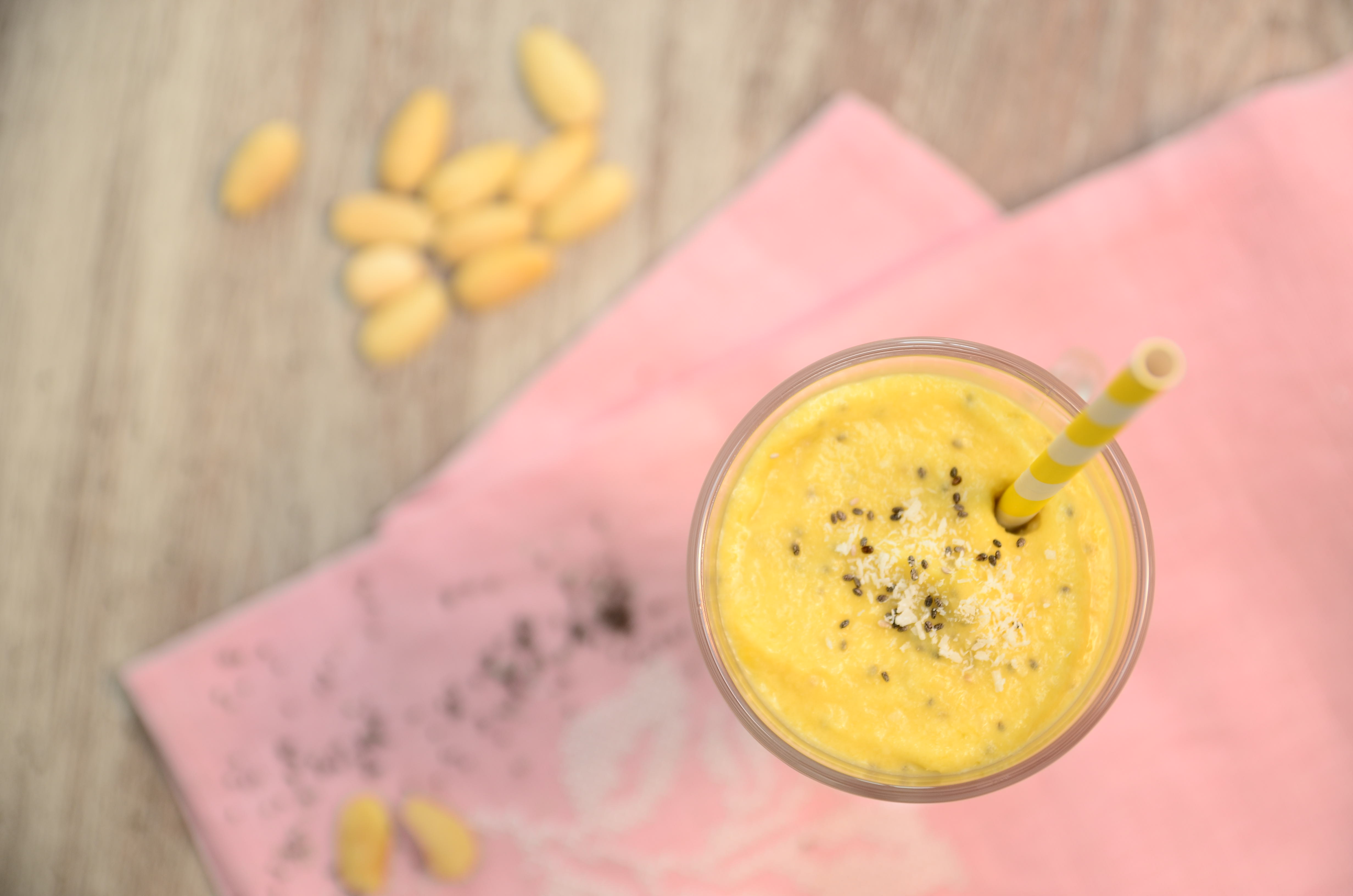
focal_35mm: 75
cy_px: 448
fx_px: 2813
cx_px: 676
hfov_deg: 27.0
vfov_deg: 18.1
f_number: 2.8
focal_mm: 50
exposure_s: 1/80
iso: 125
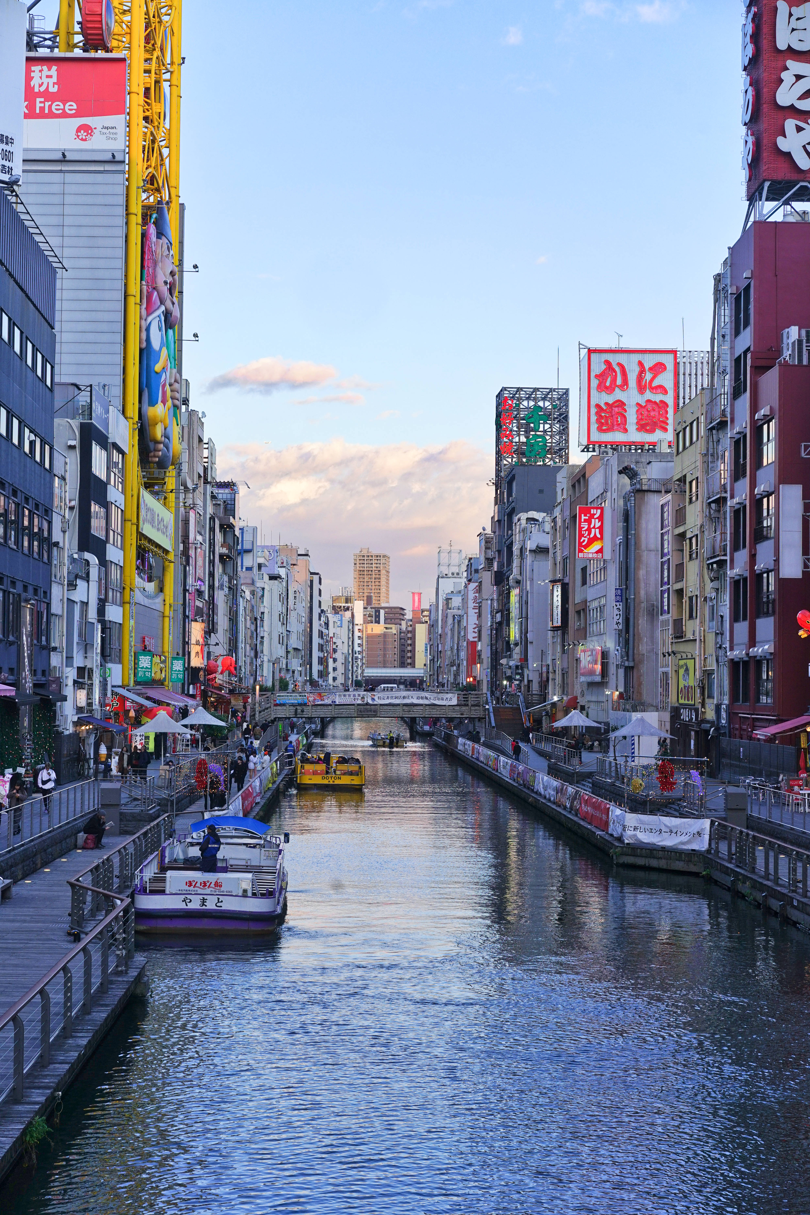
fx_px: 1856
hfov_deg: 24.6
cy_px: 608
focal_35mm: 55
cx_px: 405
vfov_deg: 36.2
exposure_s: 1/125
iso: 320
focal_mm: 55
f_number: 8
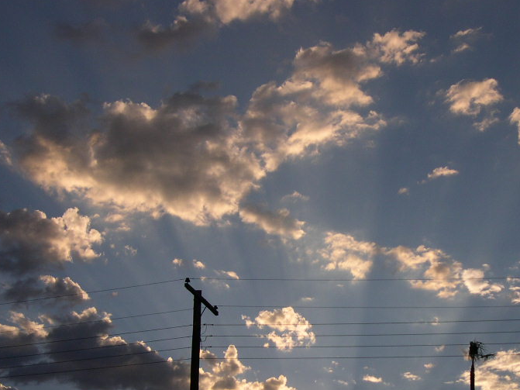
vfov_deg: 25.0
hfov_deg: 32.9
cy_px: 287
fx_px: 871
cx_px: 348
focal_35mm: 58
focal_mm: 8
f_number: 7.6
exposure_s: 1/297
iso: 100
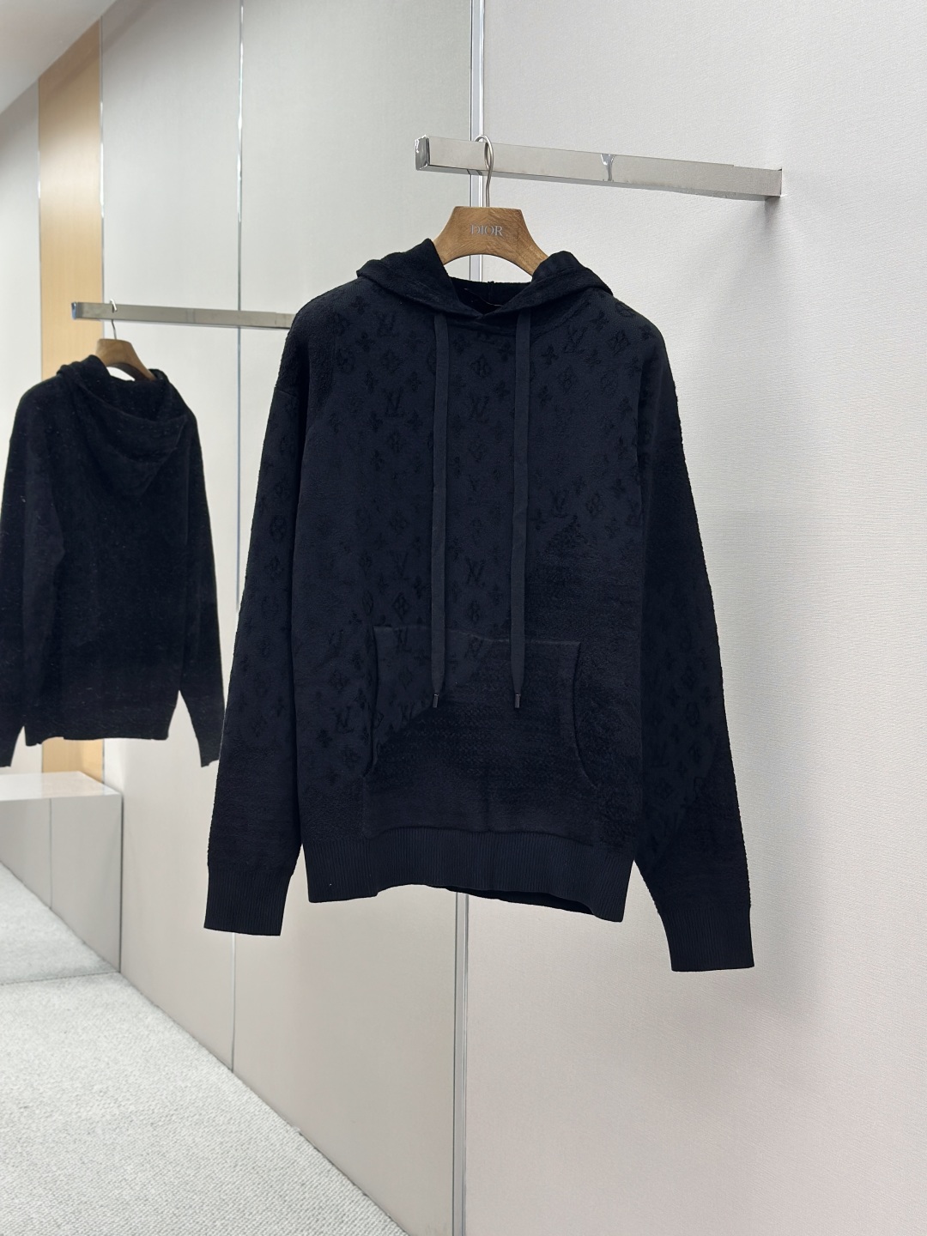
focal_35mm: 48
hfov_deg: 30.3
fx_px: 1714
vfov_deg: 39.7
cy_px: 618
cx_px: 464
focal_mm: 6.86
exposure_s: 1/189
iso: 80
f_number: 1.78
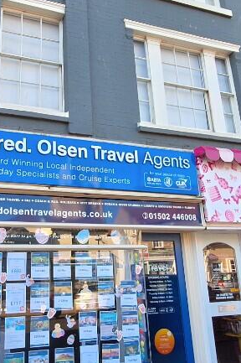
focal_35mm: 32
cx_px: 70
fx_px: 322
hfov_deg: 40.3
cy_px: 173
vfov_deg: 58.7
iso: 40
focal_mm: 1.74
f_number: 2.2
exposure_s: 1/217
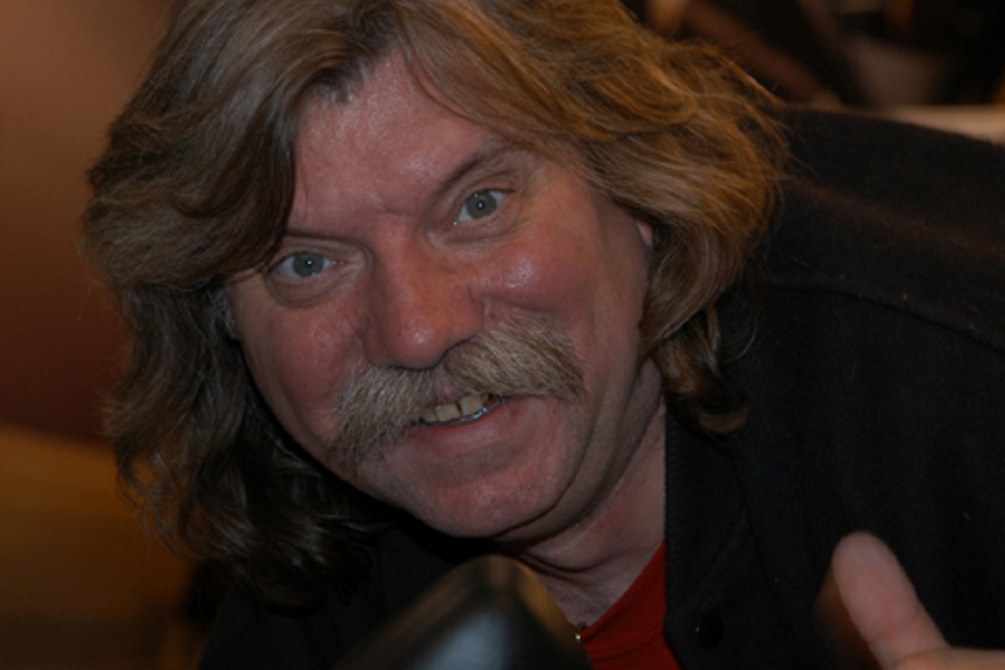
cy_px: 218
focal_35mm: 180
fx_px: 5016
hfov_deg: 11.4
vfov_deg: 7.6
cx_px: 585
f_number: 5
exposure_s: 1/60
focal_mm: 85
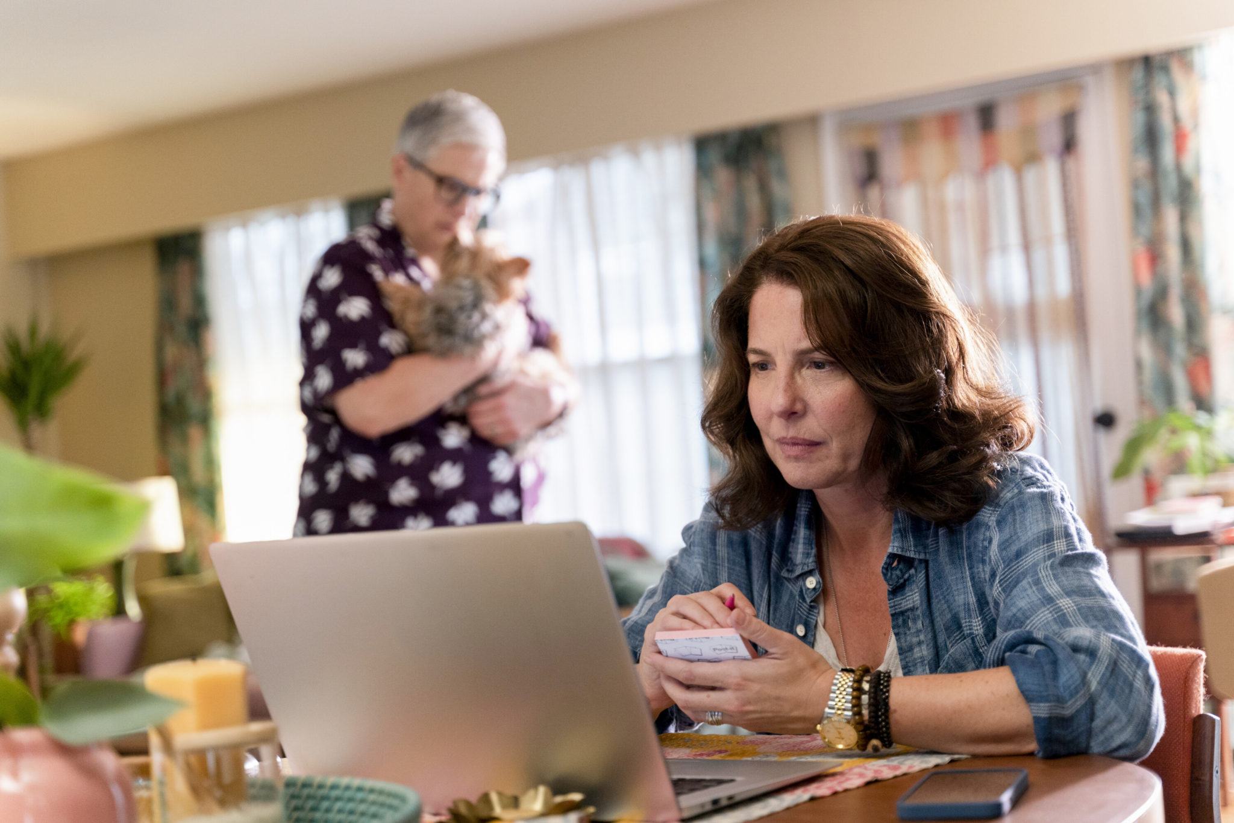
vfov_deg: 23.4
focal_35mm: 58
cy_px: 412
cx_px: 617
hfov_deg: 34.5
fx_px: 1988
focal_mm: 58
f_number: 2.8
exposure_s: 1/125
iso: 1600
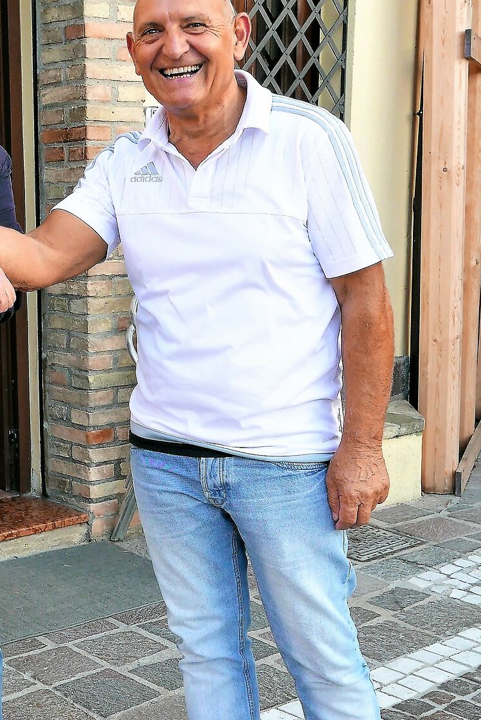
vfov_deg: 33.3
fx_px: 1200
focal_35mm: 60
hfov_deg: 22.3
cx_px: 79
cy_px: 406
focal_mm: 12.5
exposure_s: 1/160
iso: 200
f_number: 3.5
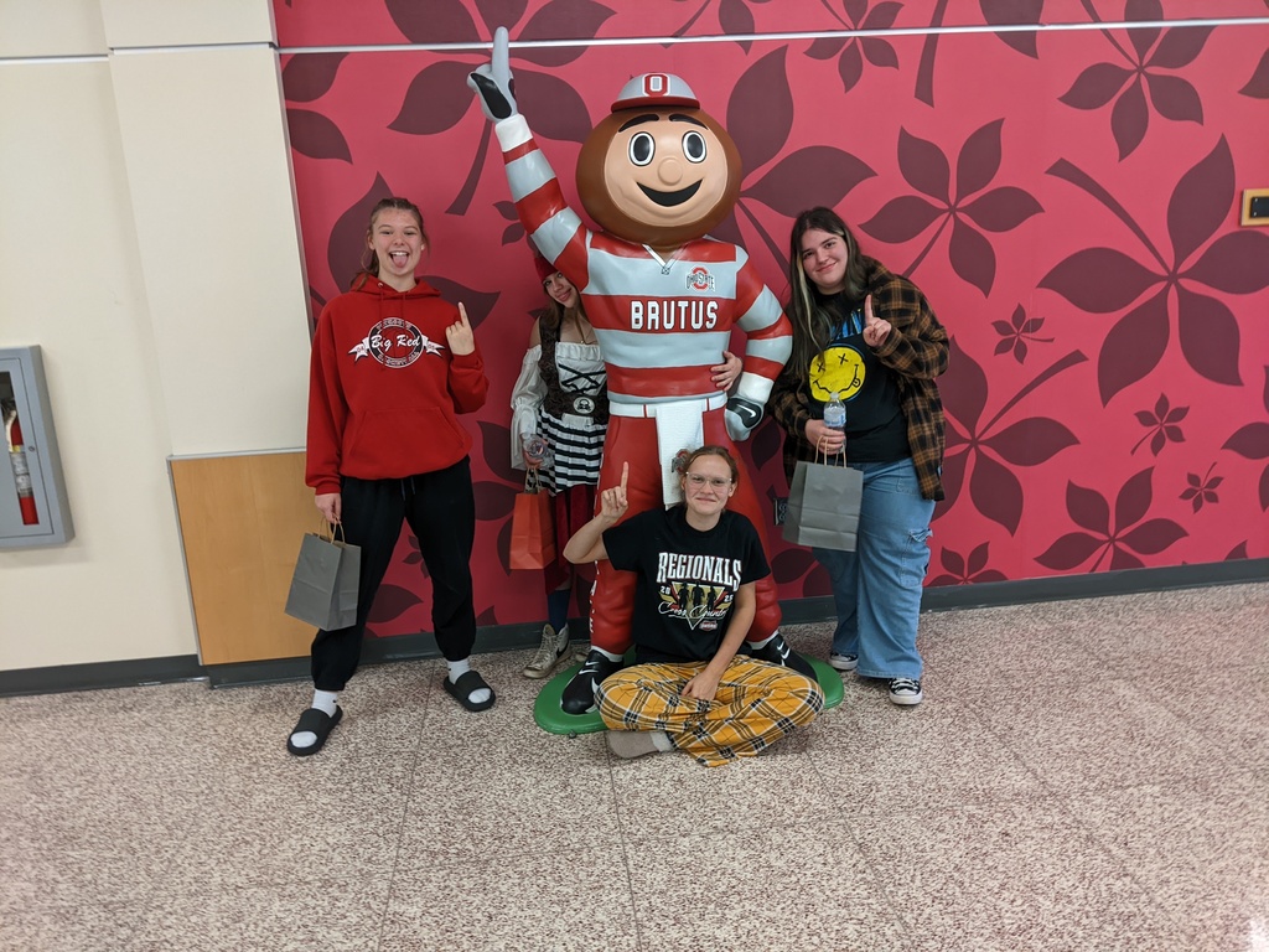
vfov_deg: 51.4
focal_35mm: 27
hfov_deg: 65.3
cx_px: 634
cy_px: 476
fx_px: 990
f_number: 1.8
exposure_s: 1/24
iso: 105
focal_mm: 4.44
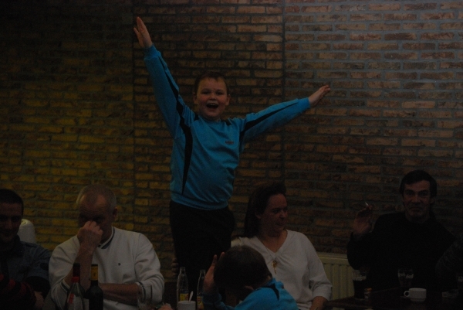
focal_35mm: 142
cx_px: 232
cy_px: 155
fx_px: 1834
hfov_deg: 14.4
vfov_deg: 9.6
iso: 1600
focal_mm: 95
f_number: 4.8
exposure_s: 1/60
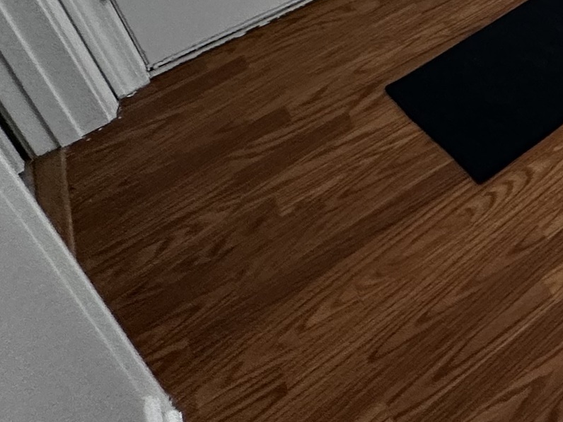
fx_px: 878
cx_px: 1024
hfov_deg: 21.7
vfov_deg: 19.9
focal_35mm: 54
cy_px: -334
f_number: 2.2
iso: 200
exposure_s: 1/120
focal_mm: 2.22
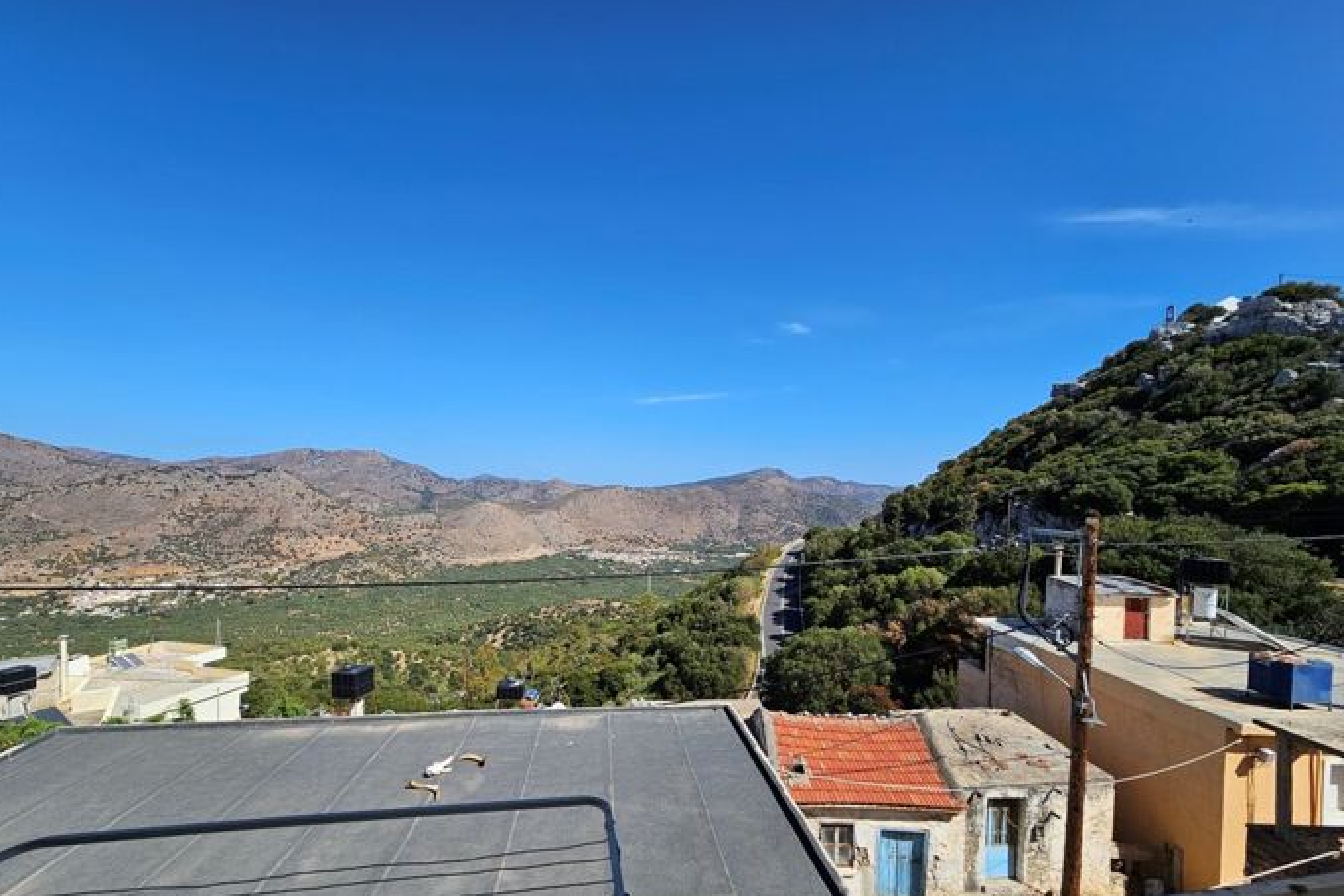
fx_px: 523
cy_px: 511
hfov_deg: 104.3
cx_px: 666
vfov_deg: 80.7
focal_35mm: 14
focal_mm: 2.2
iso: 50
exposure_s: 1/2745
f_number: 2.2
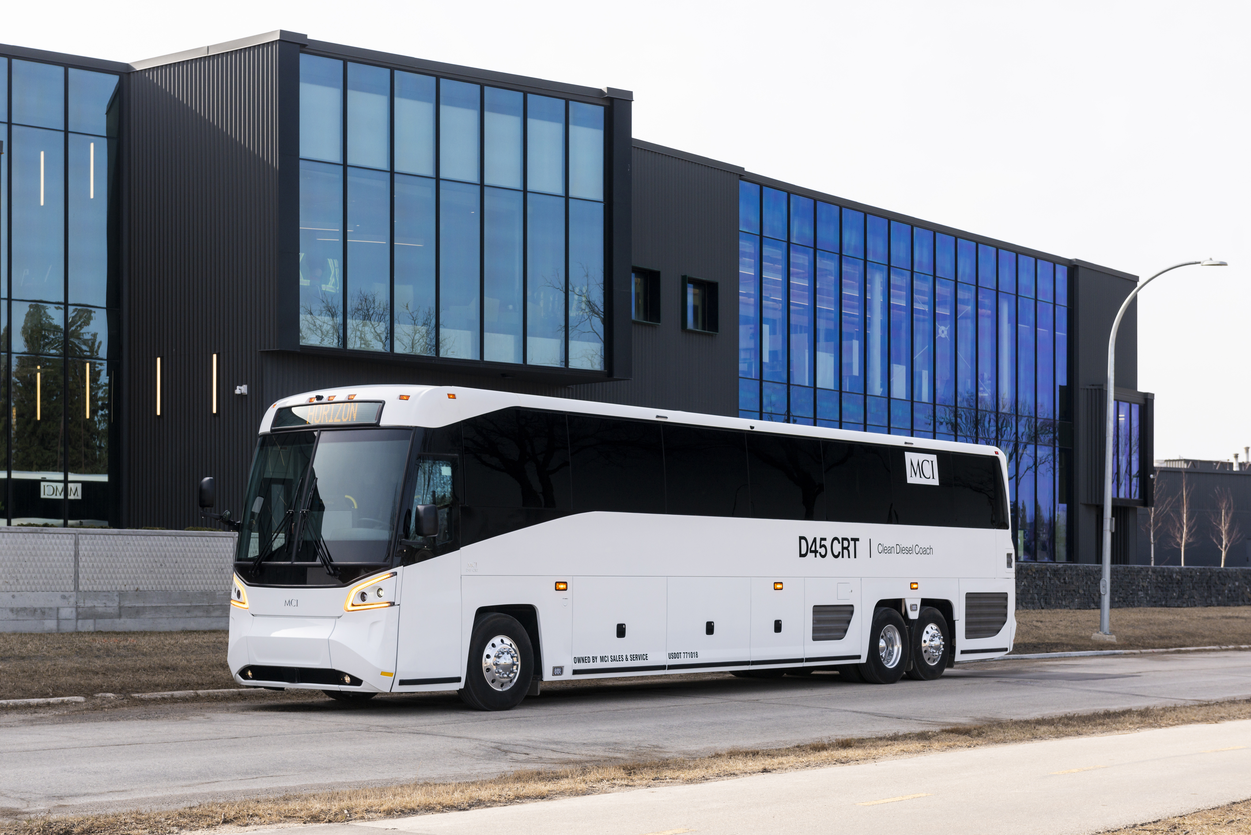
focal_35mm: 58
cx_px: 626
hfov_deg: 34.5
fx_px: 2016
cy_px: 418
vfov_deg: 23.4
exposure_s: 1/250
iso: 200
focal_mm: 58
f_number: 6.3
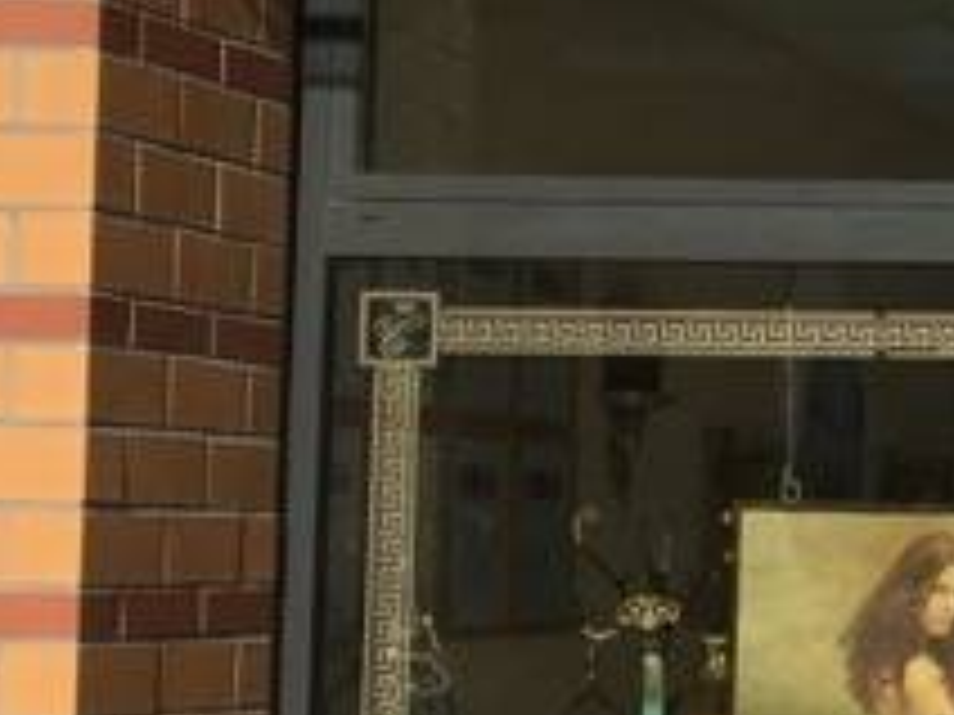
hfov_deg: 14.9
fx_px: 3087
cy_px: 443
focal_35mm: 112
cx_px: 1814
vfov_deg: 13.2
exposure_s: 1/3077
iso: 25
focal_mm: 4.15
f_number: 2.2
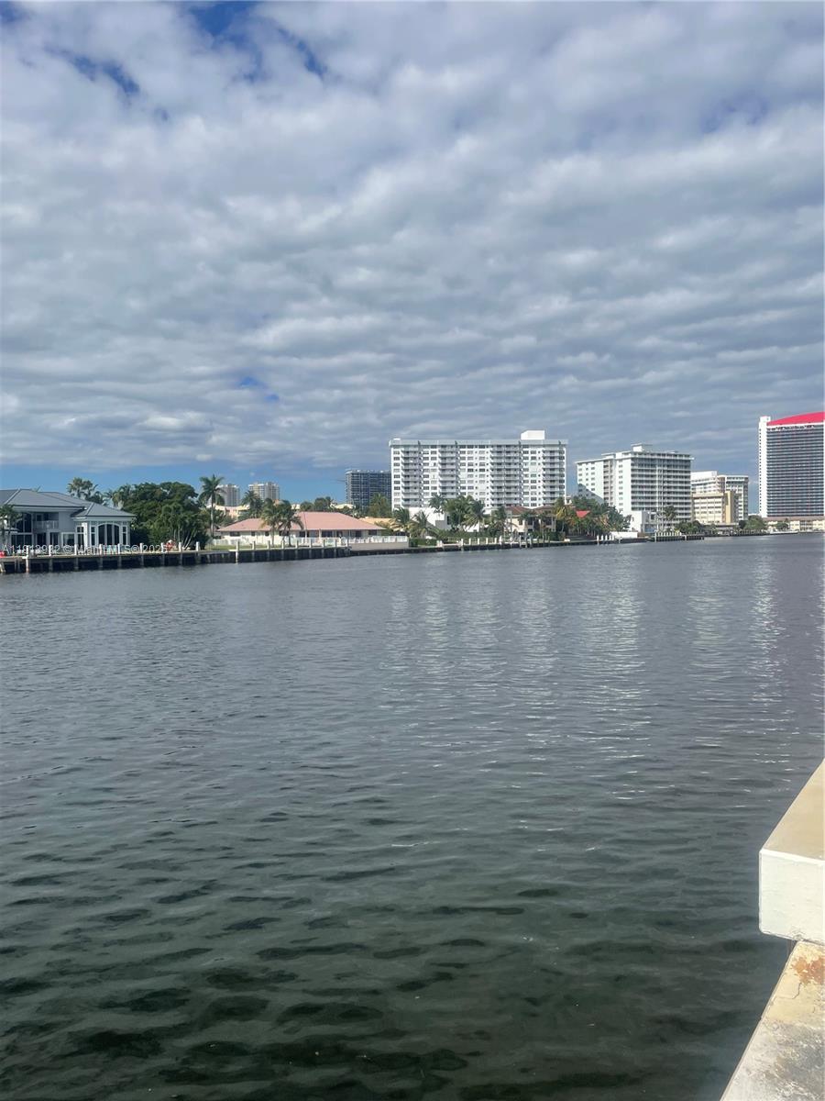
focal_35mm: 26
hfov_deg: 53.1
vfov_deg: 67.3
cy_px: 550
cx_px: 412
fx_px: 826
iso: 32
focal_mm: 4.2
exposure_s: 1/5814
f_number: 1.6
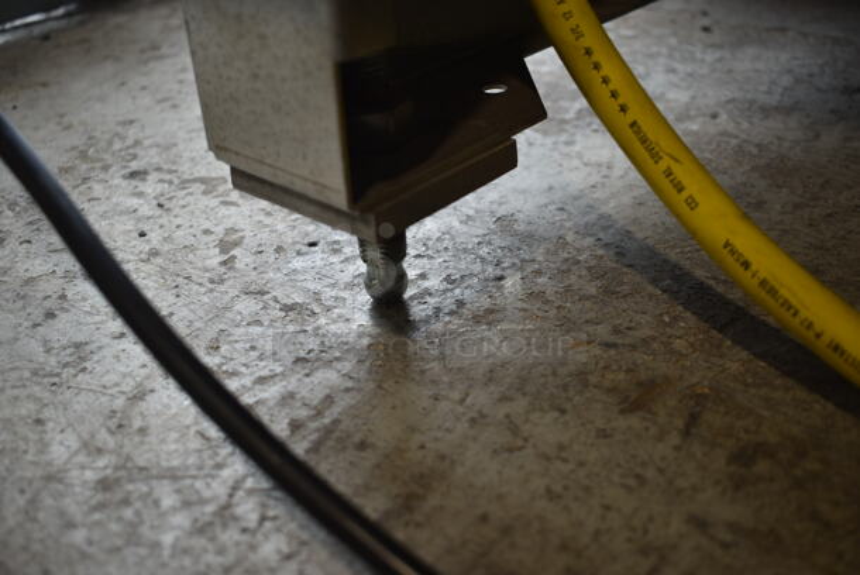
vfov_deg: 34.3
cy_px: 288
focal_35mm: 39
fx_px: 933
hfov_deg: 49.5
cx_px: 430
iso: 160
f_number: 4
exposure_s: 1/40
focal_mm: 26
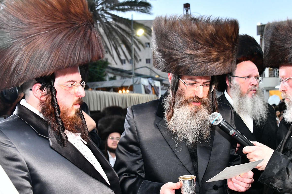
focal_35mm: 47
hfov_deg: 41.9
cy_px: 106
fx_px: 381
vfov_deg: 28.6
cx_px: 145
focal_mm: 40
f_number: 5.6
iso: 2000
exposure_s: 1/160
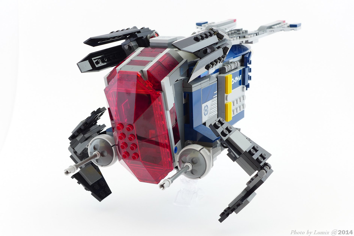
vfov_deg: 20.9
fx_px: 639
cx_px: 177
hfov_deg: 30.9
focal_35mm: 65
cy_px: 118
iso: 80
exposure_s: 1/8
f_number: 4.5
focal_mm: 12.8
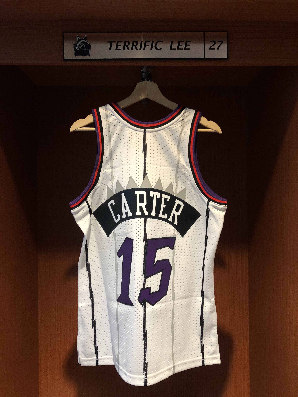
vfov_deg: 63.4
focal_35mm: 28
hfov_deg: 49.7
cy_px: 198
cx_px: 149
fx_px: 321
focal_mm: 3.99
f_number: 1.8
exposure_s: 1/30
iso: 25
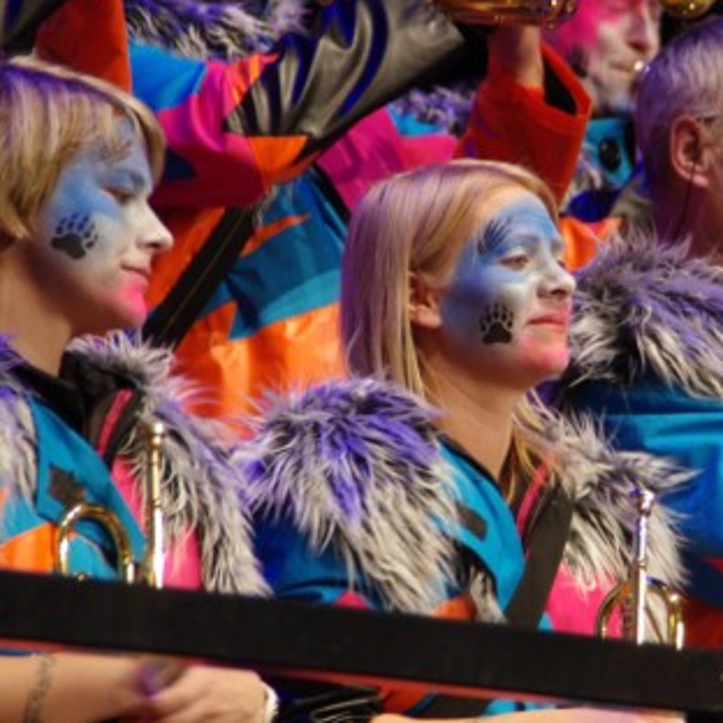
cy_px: 363
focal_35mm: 408
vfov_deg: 4.3
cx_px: 531
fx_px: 9641
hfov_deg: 4.3
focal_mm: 200
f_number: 6.3
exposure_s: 1/40
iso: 3200
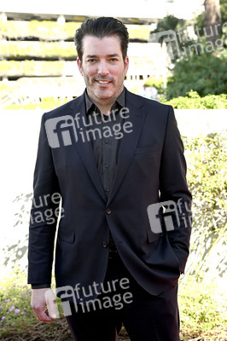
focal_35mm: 66
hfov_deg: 20.6
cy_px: 170
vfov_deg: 30.5
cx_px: 114
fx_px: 625
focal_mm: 66
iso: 500
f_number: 5.6
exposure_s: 1/320
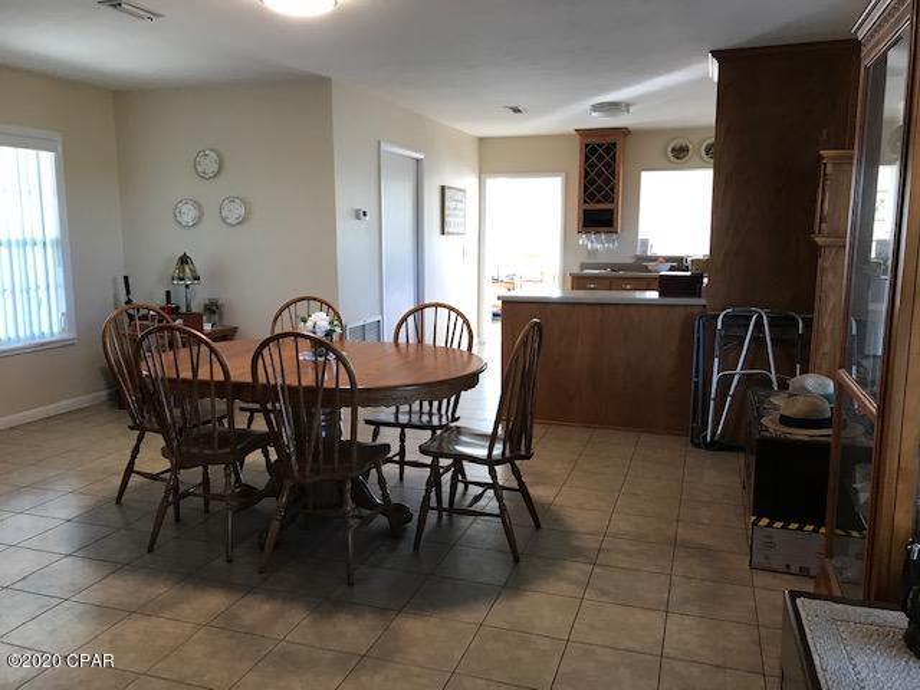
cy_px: 345
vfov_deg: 49.7
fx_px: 744
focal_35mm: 28
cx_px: 460
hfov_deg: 63.4
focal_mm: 3.99
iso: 40
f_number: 1.8
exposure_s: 1/24
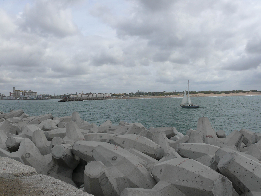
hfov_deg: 52.6
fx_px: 264
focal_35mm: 35
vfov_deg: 40.7
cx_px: 130
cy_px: 98
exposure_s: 1/500
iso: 100
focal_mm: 7.4
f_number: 8
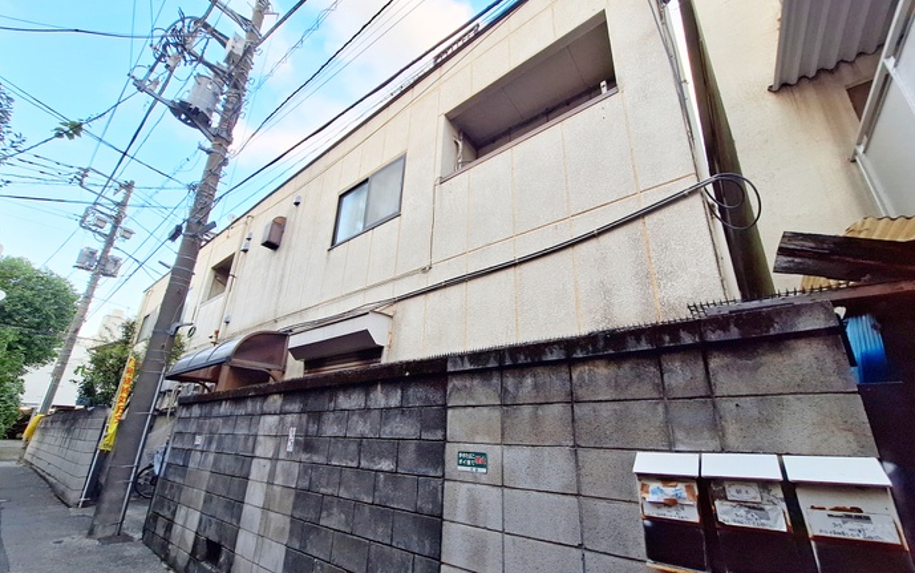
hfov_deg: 105.3
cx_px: 461
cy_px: 310
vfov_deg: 78.5
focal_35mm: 14
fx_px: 349
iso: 64
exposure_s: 1/100
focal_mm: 1.74
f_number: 2.2
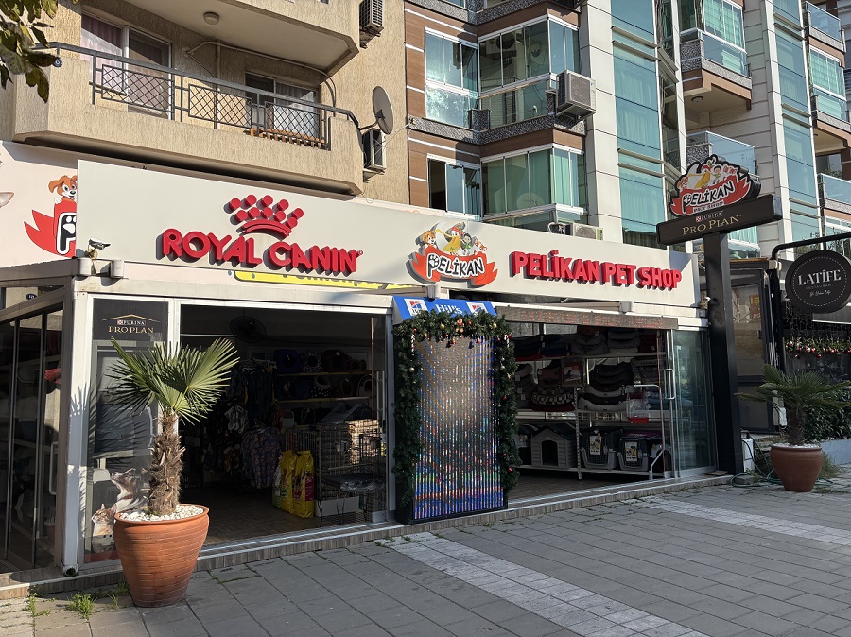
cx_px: 426
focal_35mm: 26
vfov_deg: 53.0
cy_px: 318
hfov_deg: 67.3
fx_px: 639
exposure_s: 1/4255
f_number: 1.6
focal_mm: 5.96
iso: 50
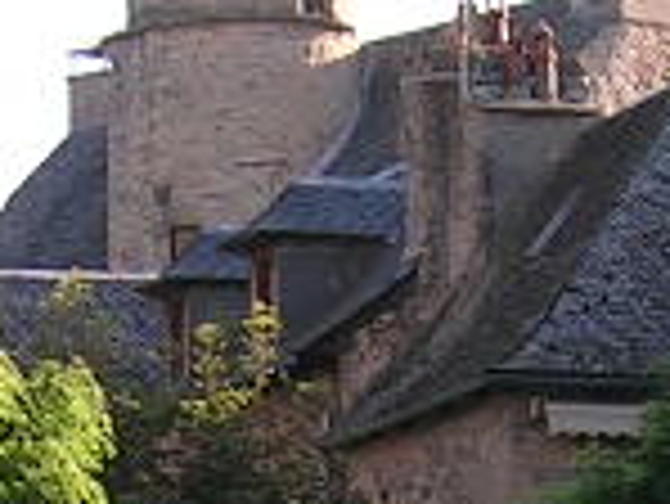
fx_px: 4668
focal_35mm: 241
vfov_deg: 6.1
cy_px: 680
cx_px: 216
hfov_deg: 8.2
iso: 50
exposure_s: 1/135
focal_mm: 5.4
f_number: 4.8
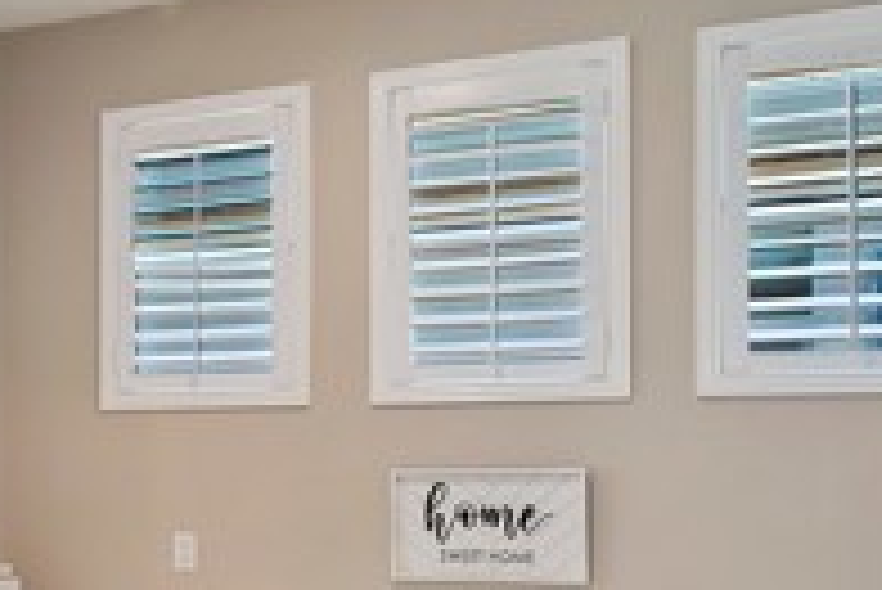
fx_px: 1201
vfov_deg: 27.0
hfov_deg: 33.2
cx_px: -166
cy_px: 471
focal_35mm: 49
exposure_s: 1/30
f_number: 8
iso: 400
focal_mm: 10
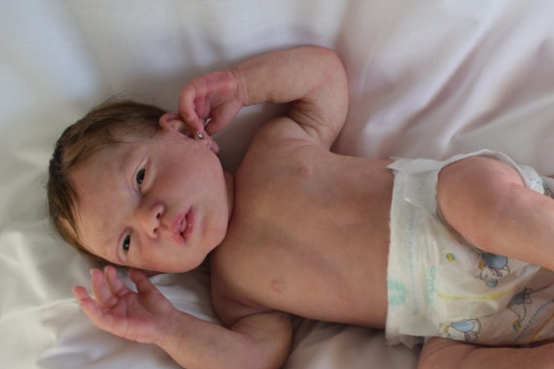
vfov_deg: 20.6
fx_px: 1011
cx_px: 367
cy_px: 232
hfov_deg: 30.4
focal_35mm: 66
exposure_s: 1/40
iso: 125
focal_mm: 31
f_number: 5.6
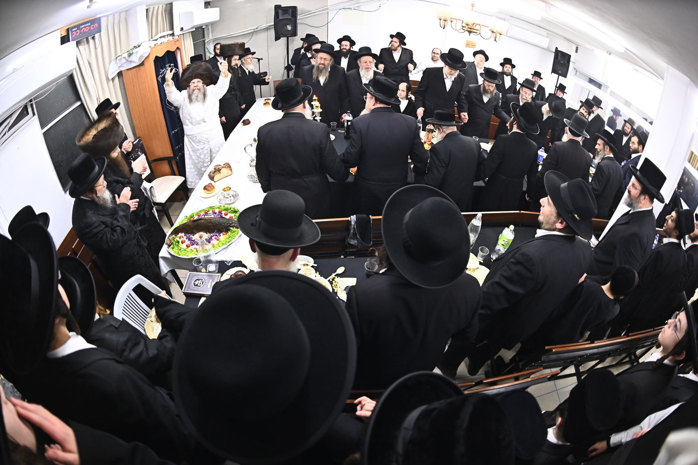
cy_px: 232
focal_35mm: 16
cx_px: 349
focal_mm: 16
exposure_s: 1/200
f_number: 4.5
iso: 3200
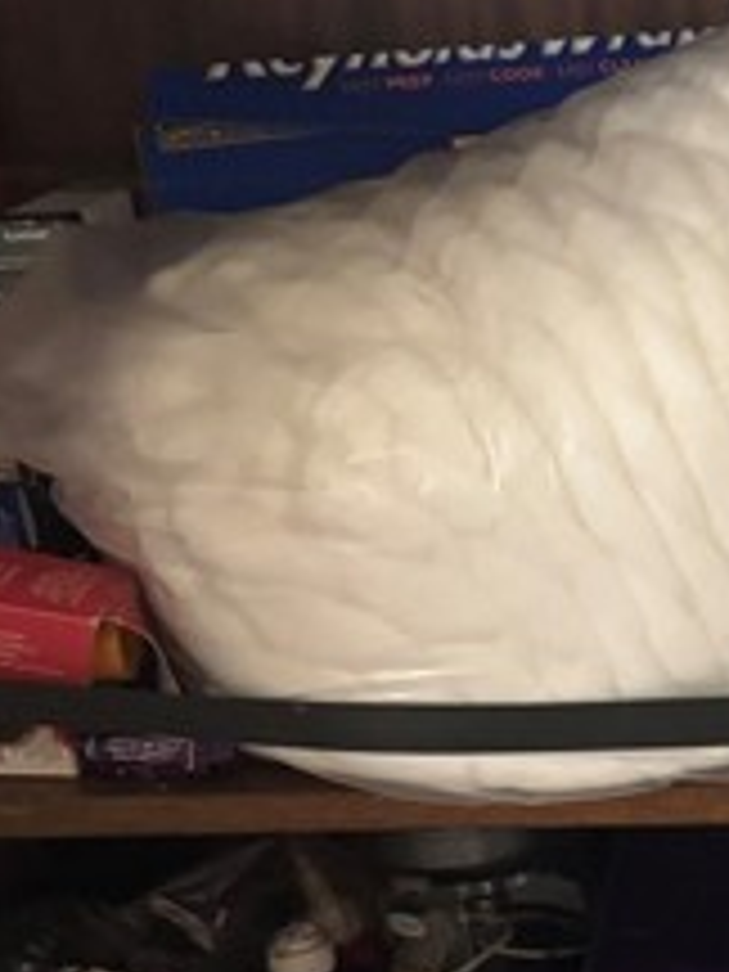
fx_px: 2162
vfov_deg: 24.4
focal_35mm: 77
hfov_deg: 17.7
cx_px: 994
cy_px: 922
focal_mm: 5.96
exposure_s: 1/30
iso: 500
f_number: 1.6
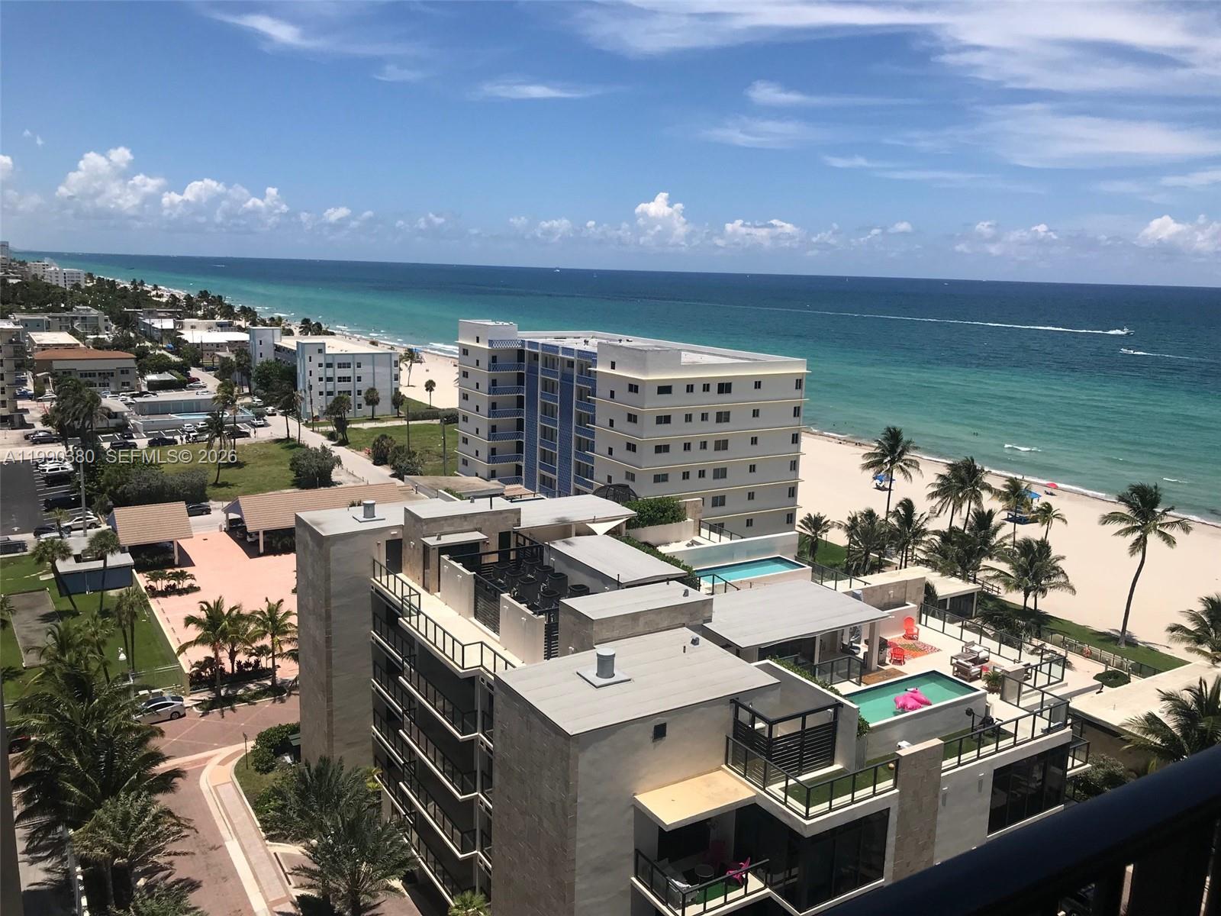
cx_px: 610
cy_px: 458
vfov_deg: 49.7
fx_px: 988
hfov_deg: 63.4
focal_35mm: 28
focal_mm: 3.99
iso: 20
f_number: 1.8
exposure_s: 1/4167
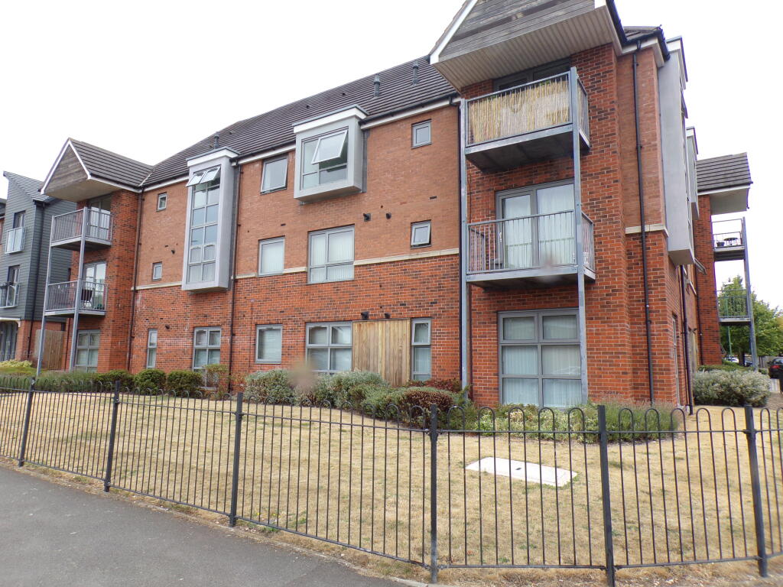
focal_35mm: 24
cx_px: 392
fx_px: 543
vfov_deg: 56.8
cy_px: 294
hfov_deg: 71.6
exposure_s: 1/105
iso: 80
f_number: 5.8
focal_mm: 4.3
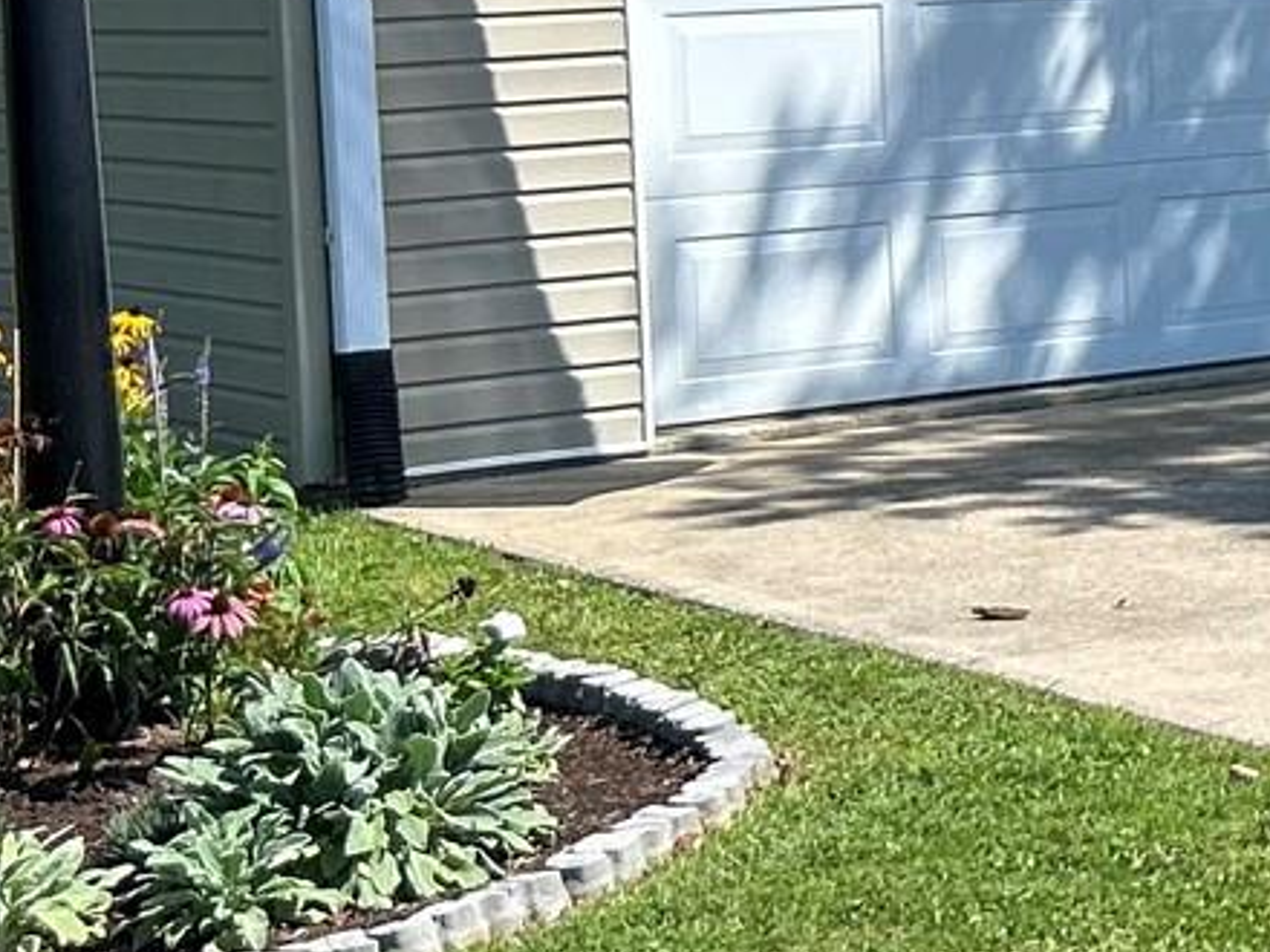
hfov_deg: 14.7
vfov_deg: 12.1
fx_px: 4439
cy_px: 3
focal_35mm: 121
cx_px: 2107
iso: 50
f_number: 1.5
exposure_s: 1/3165
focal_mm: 5.7
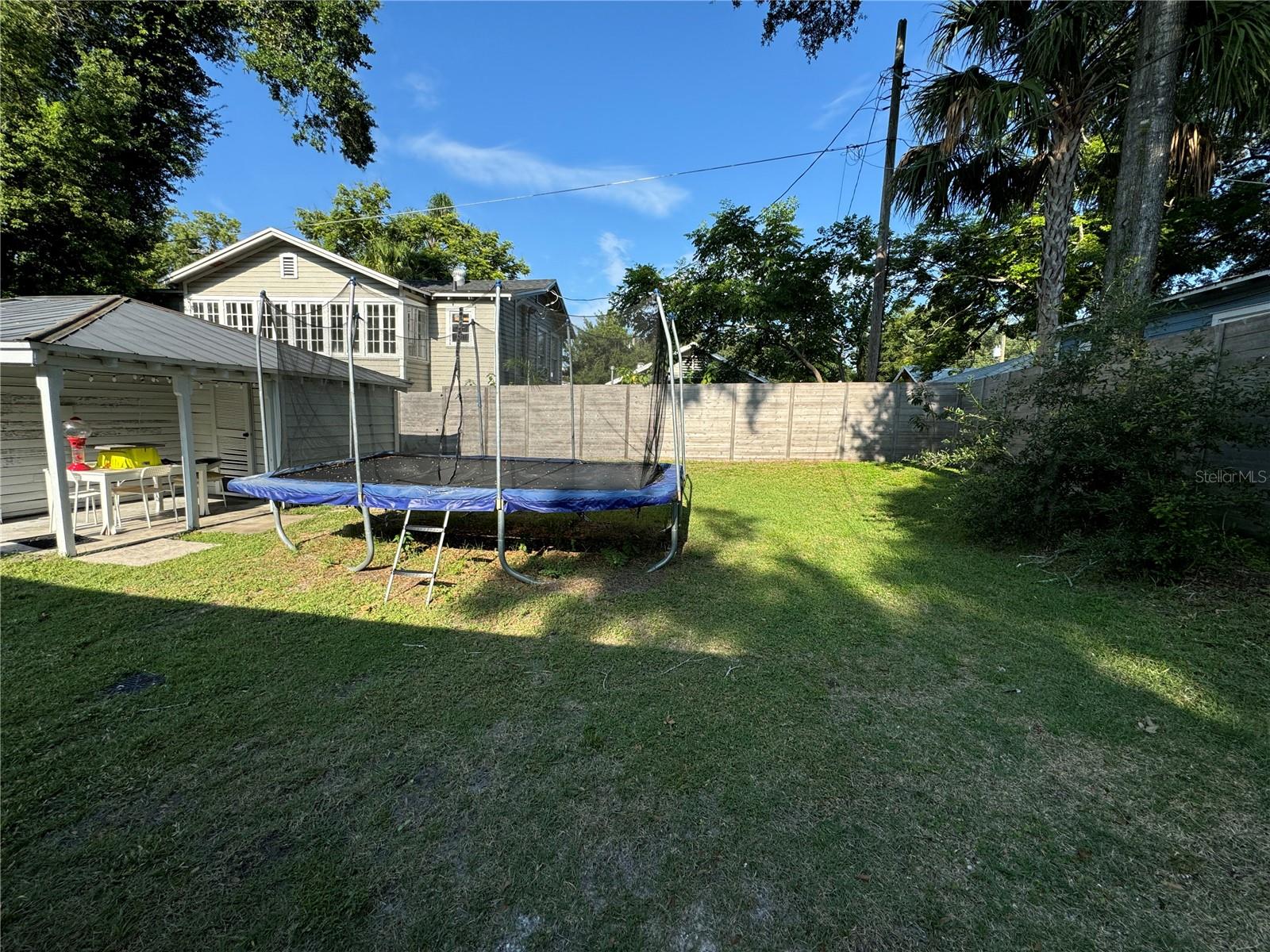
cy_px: 476
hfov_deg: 102.1
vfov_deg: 85.7
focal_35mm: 14
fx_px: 514
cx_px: 635
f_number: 2.2
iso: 40
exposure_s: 1/899
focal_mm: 2.22
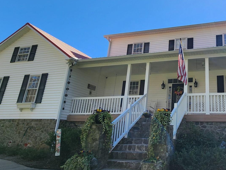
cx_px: 190
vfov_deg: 54.9
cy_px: 83
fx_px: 163
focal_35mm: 25
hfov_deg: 61.9
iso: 50
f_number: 2.2
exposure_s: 1/1505
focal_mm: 2.2
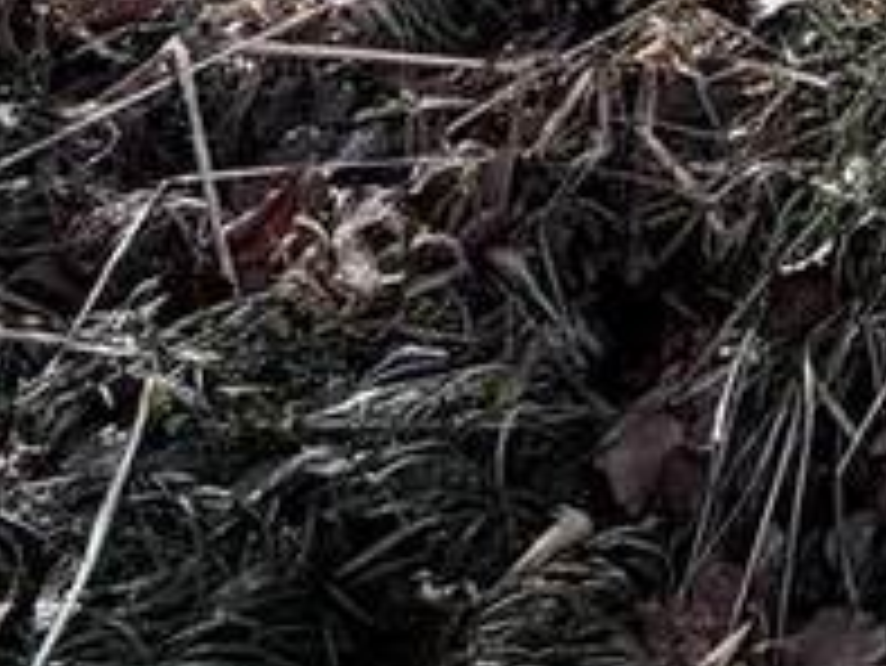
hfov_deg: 14.3
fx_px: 2331
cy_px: -1350
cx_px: 2136
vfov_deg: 10.8
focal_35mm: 91
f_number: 2.2
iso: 32
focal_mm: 2.22
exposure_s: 1/770
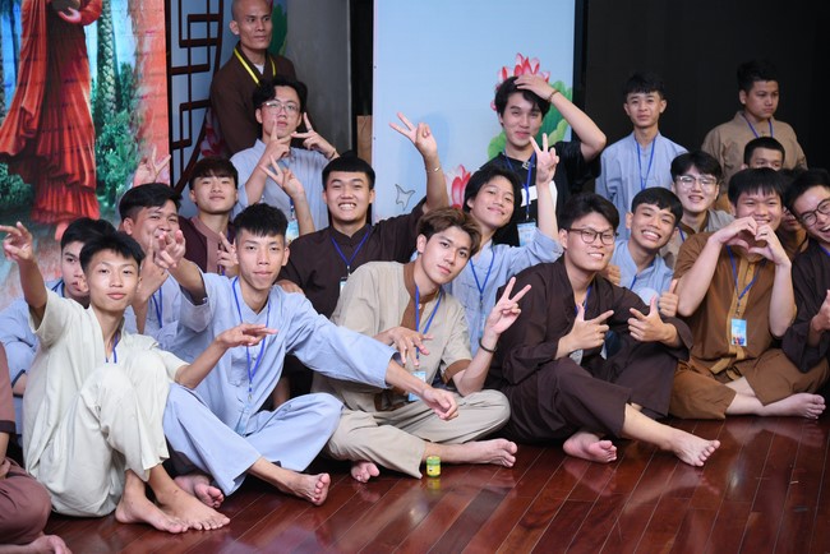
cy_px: 277
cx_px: 415
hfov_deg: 28.8
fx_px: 1615
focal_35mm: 70
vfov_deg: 19.5
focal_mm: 70
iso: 2000
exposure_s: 1/250
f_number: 4.5
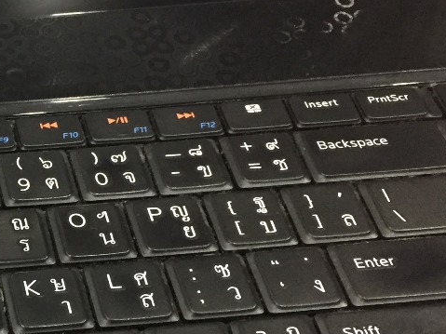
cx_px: -114
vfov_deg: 18.5
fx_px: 1018
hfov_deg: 22.4
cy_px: 246
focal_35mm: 79
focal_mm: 4.15
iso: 250
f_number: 2.2
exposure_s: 1/25
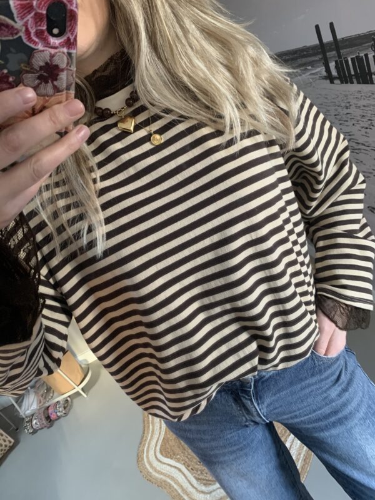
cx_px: 188
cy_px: 250
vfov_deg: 67.3
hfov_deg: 53.1
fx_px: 376
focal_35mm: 26
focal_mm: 4.25
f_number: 1.8
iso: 400
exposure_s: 1/40
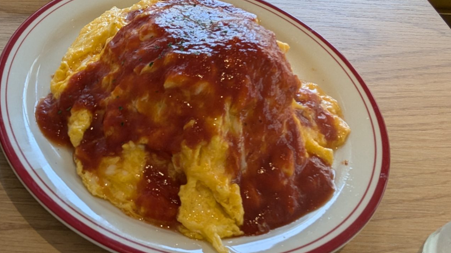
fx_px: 419
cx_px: 80
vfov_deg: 33.6
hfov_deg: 52.4
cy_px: 153
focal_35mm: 35
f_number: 2.2
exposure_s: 1/181
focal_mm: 2.35
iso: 49
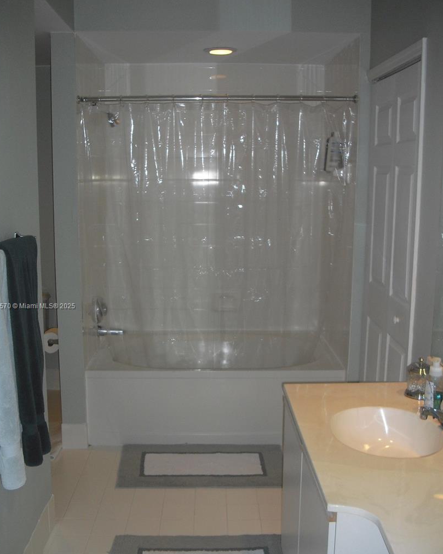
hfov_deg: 34.1
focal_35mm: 44
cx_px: 221
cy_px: 307
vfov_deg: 42.0
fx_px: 721
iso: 100
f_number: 2.8
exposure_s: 1/60
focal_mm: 6.2
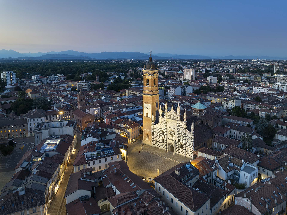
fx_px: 199
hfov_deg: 71.6
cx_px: 144
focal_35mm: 24
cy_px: 108
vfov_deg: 56.8
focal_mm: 12.29
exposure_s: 1/3
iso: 100
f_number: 4
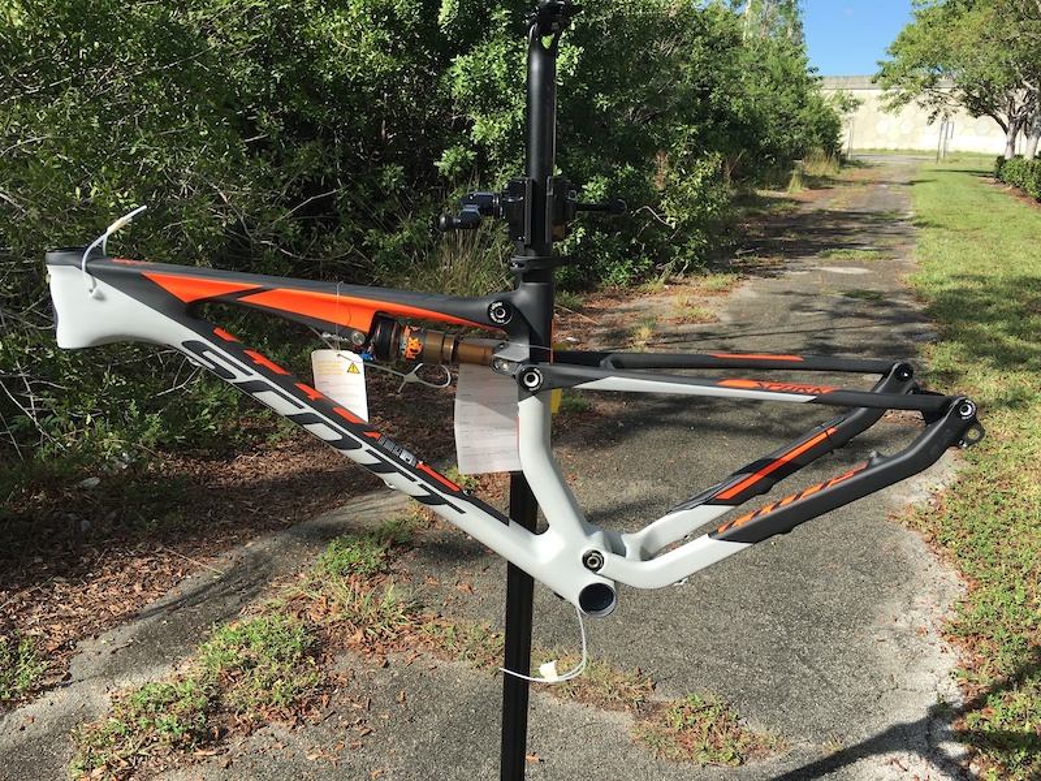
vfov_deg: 48.2
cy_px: 390
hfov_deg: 61.7
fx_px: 872
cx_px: 520
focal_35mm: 29
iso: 25
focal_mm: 4.15
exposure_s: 1/1026
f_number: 2.2
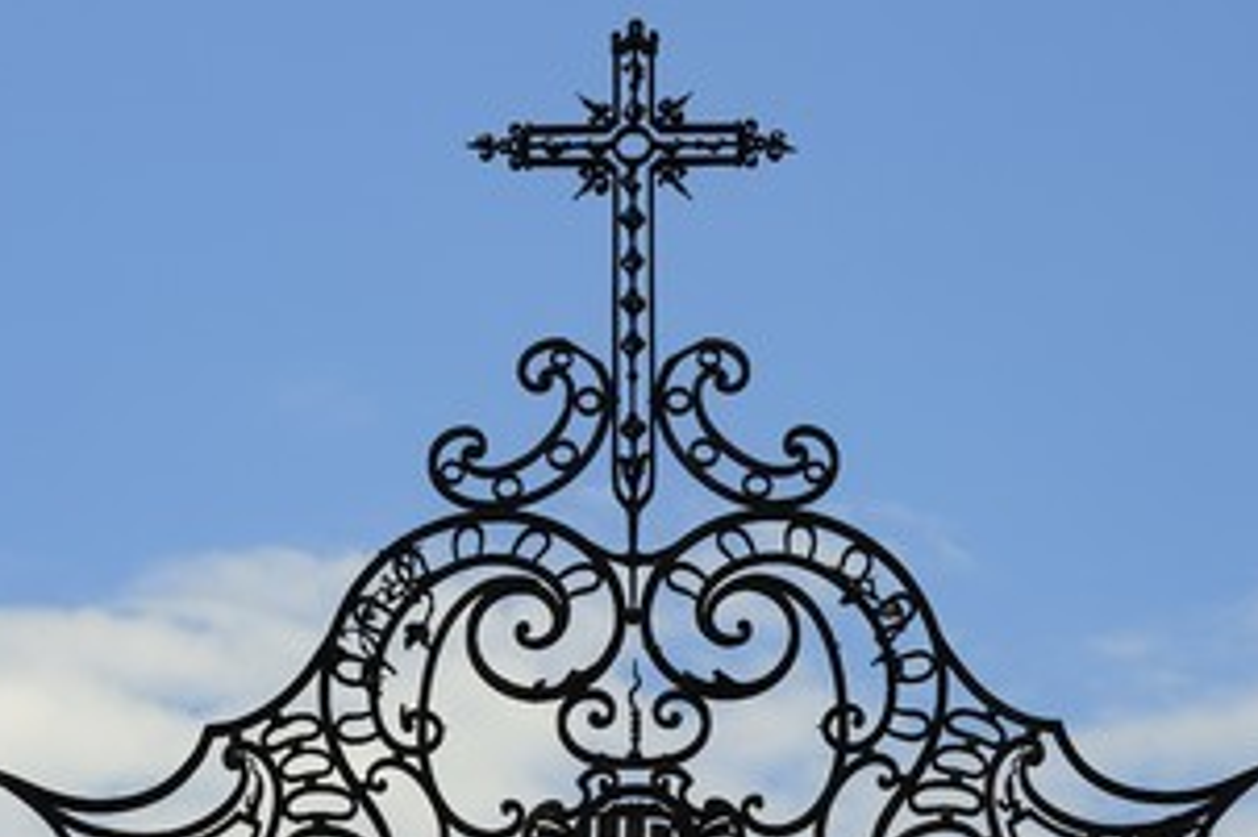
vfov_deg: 5.8
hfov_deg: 8.7
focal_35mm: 237
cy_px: 479
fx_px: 8277
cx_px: 623
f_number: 13
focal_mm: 170
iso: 200
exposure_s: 1/320
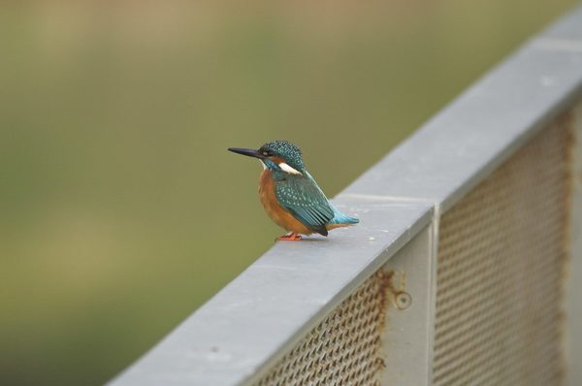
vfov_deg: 1.5
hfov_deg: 2.3
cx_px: 291
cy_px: 193
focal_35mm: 900
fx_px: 14527
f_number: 7.1
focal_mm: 600
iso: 800
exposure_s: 1/200
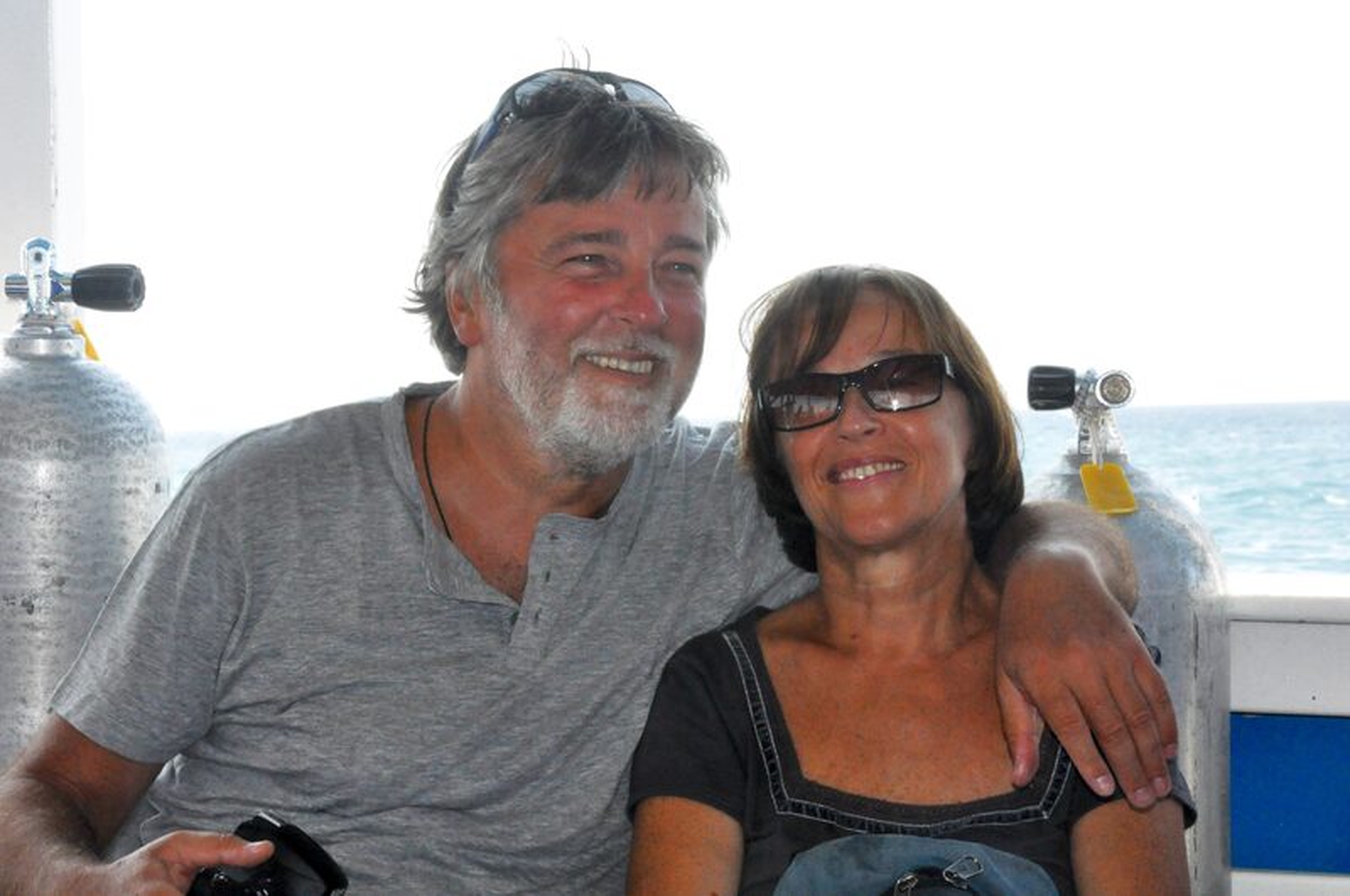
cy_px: 448
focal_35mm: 158
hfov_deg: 13.1
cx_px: 675
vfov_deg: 8.7
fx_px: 5898
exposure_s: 1/200
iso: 2500
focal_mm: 105
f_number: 22
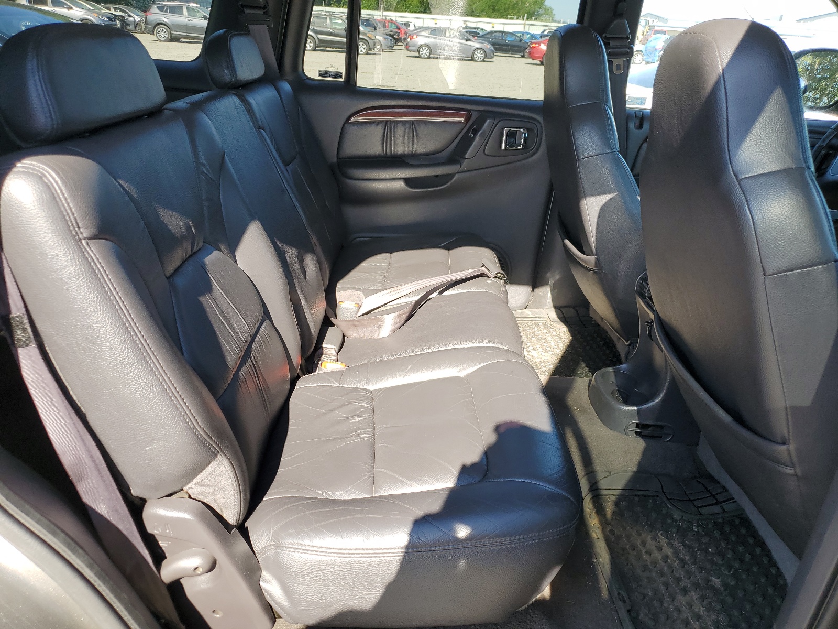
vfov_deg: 53.1
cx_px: 419
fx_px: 629
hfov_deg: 67.3
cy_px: 314
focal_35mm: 26
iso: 50
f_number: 1.5
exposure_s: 1/400
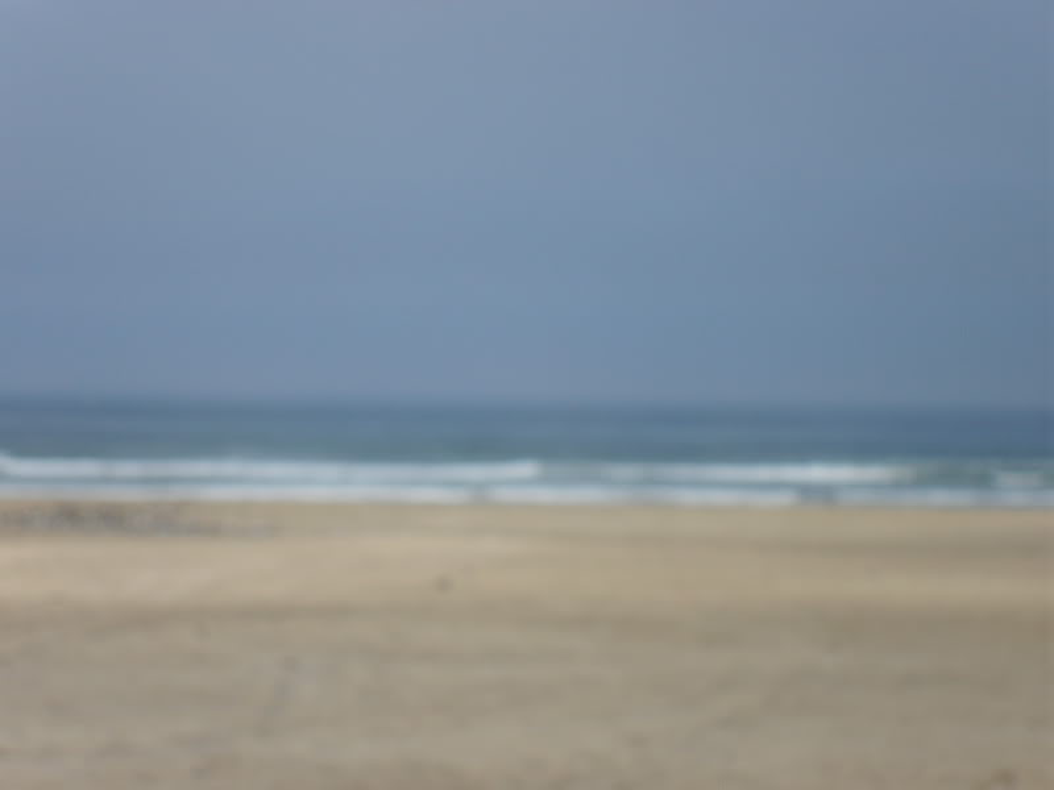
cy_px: 395
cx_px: 527
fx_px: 3197
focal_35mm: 105
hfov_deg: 18.7
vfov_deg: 14.1
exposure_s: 1/125
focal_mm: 18.6
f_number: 16.5
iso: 100
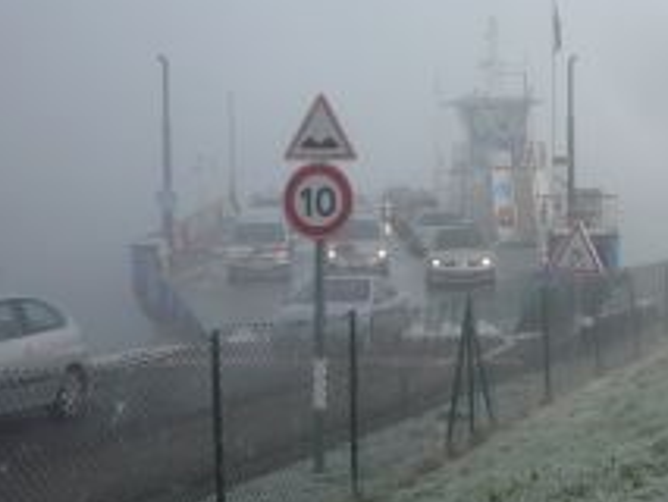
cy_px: 179
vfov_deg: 20.4
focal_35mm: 72
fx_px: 1390
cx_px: 674
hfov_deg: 25.6
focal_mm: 5.2
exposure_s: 1/400
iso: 100
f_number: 4
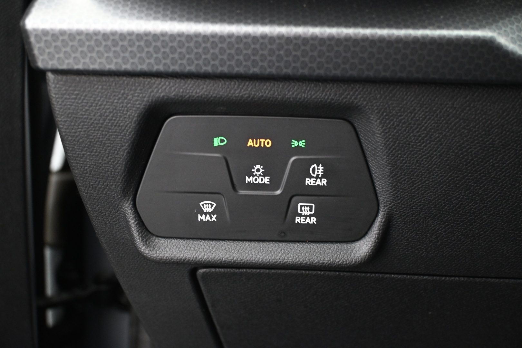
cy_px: 174
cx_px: 261
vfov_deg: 29.9
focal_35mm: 45
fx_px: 652
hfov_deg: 43.6
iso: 1600
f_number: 4.8
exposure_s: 1/4
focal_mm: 30
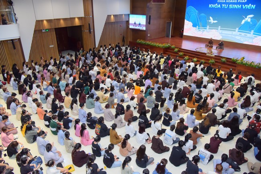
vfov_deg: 53.1
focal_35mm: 24
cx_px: 130
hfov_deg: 73.8
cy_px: 87
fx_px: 174
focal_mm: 24
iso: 1250
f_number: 5
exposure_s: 1/125
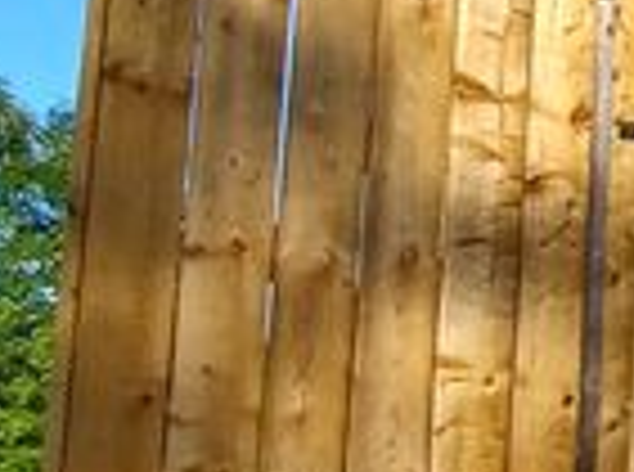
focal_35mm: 74
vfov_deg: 19.8
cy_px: 198
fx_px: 1352
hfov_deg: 18.2
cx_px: 1259
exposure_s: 1/1066
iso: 40
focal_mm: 1.42
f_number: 2.2
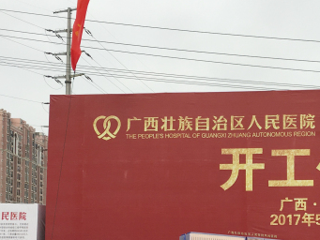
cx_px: 297
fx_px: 629
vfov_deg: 21.2
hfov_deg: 27.4
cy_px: 215
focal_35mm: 68
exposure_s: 1/1326
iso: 25
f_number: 2.2
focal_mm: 4.15
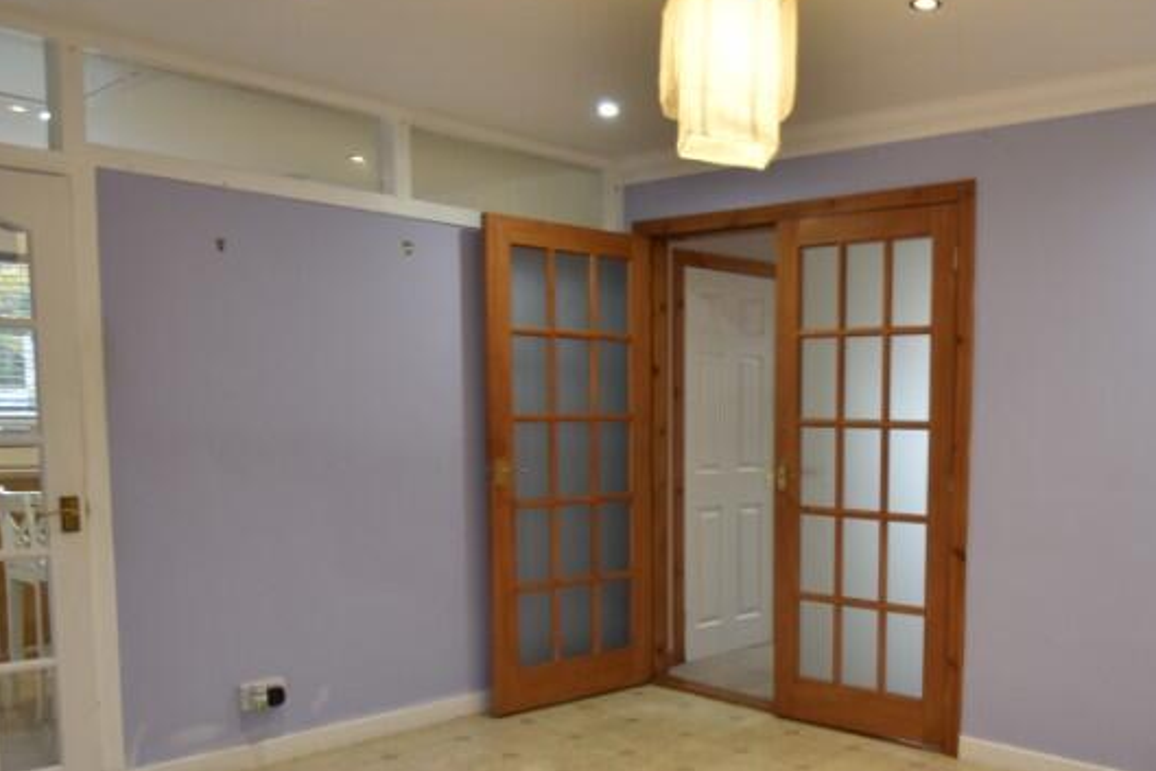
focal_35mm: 32
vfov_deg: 40.7
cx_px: 852
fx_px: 1027
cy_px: 503
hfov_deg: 56.2
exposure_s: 1/15
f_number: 4.5
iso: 100
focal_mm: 11
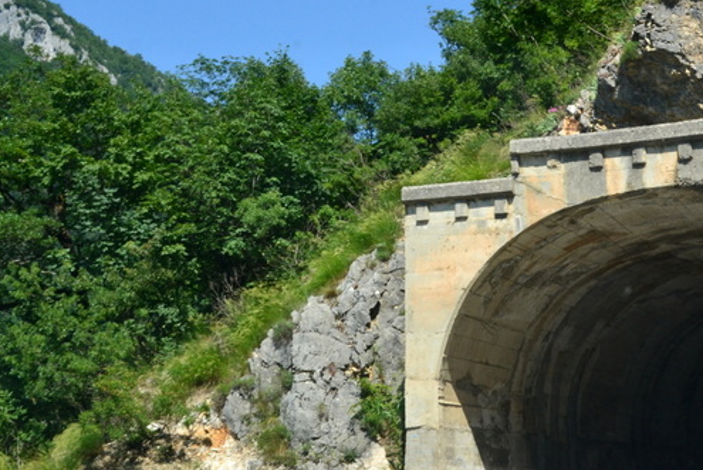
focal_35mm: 63
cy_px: 301
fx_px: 1231
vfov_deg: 21.6
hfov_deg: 31.4
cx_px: 503
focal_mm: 26
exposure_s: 1/250
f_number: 10
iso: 400
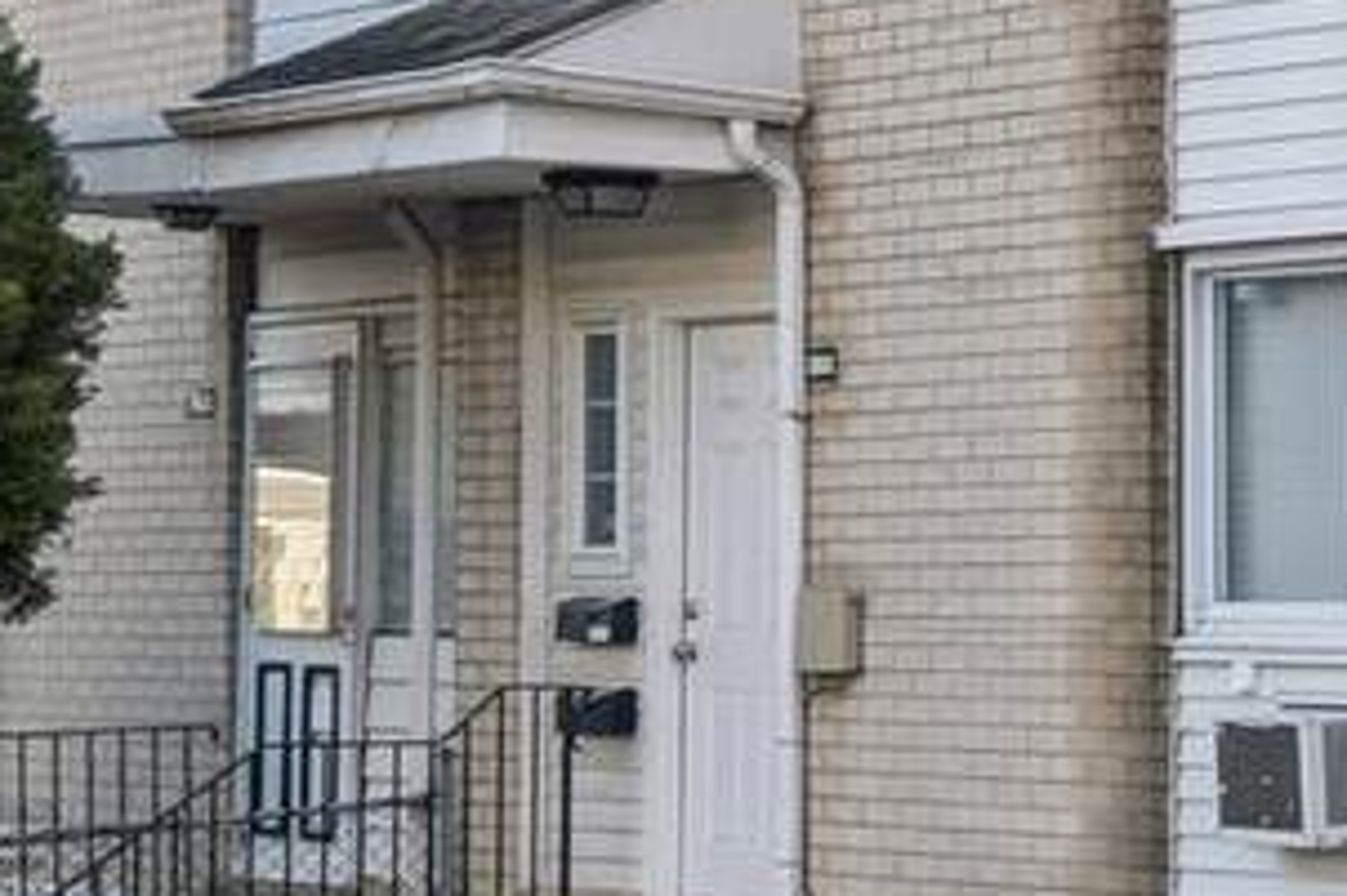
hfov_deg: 14.3
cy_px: -225
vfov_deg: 10.9
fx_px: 4600
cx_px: 2569
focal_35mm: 123
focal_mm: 19.1
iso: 250
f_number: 8
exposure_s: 1/110
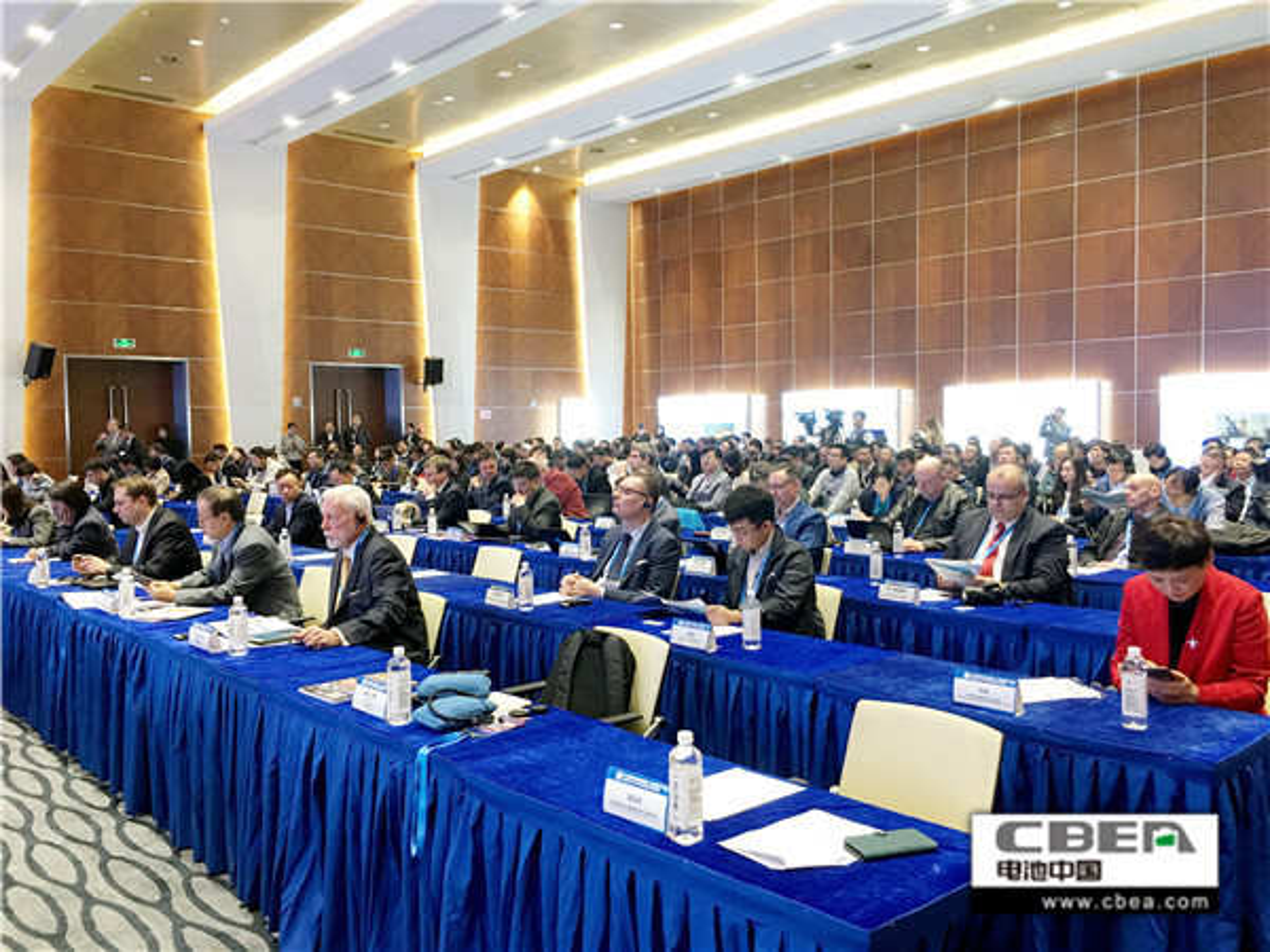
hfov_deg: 61.7
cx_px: 635
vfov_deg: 48.2
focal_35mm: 29
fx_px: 1064
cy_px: 476
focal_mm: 4.15
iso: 50
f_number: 2.2
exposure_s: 1/17
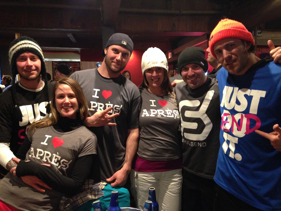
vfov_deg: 42.9
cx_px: 140
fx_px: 268
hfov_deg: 55.4
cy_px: 106
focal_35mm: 33
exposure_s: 1/20
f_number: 2.4
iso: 400
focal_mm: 4.12
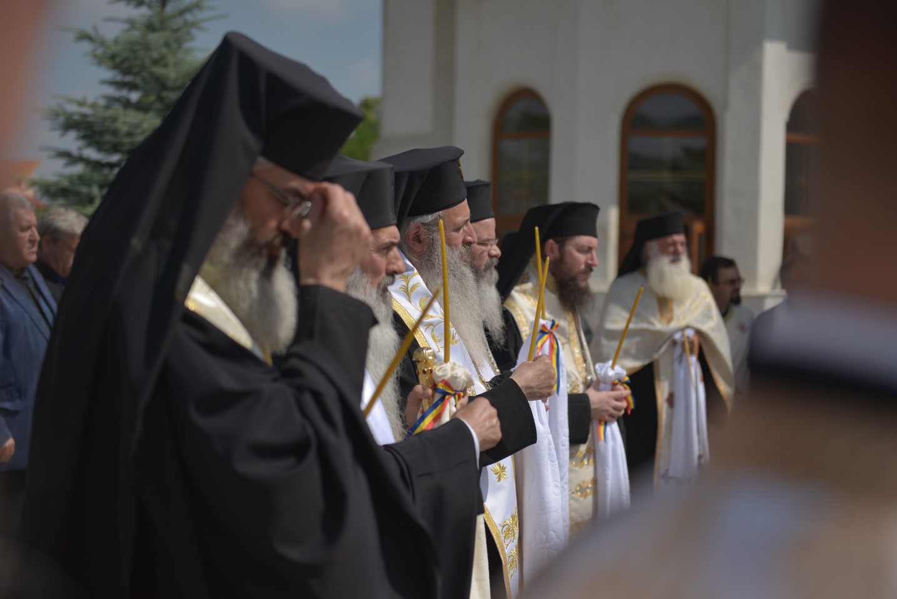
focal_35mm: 70
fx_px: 1744
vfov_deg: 19.5
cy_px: 300
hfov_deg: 28.8
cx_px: 448
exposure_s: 1/4000
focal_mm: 70
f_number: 2.8
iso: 100
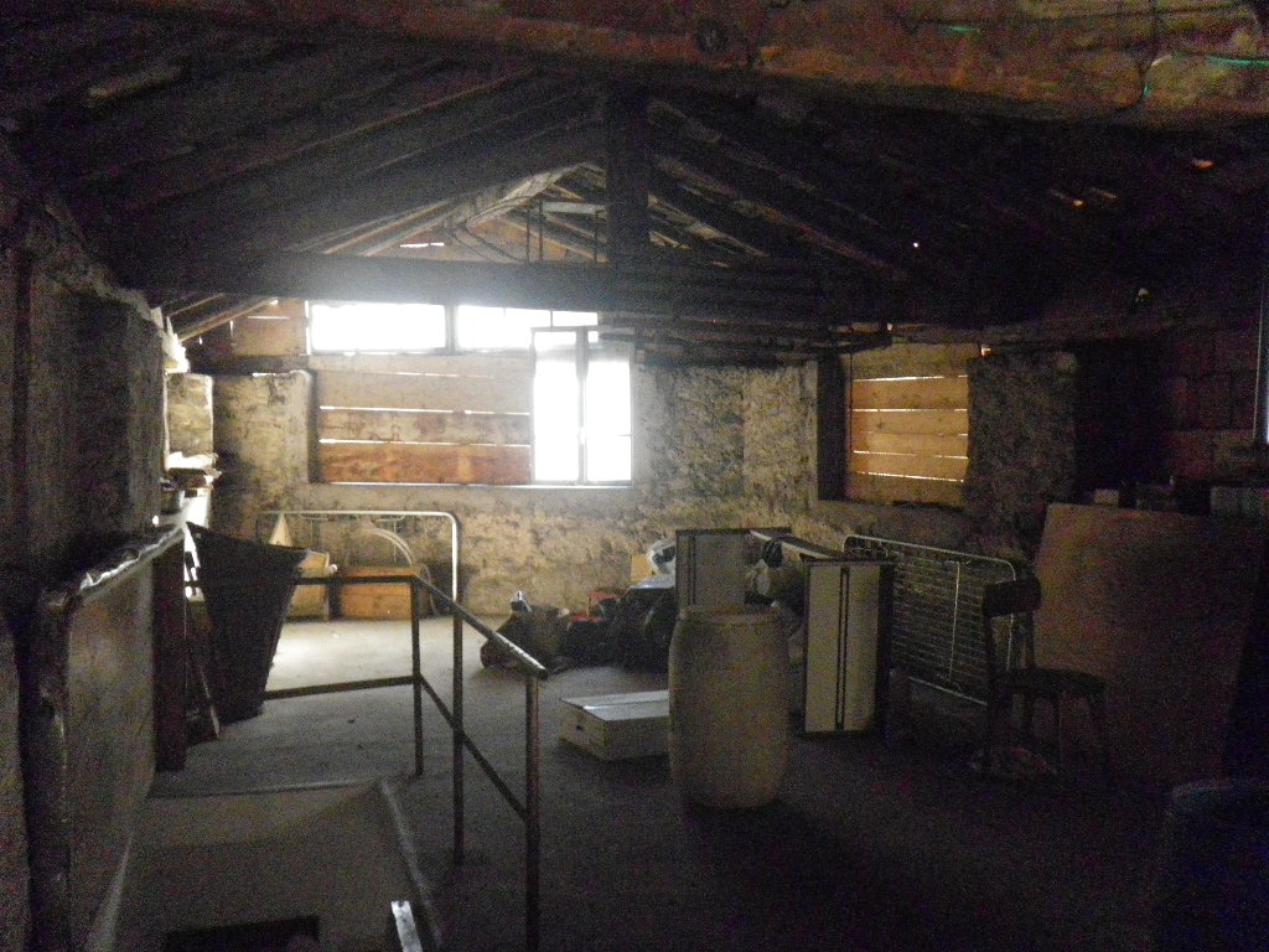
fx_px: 1283
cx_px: 634
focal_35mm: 35
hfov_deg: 52.6
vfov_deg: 40.7
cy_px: 476
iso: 800
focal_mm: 6.2
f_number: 3.8
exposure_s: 1/60
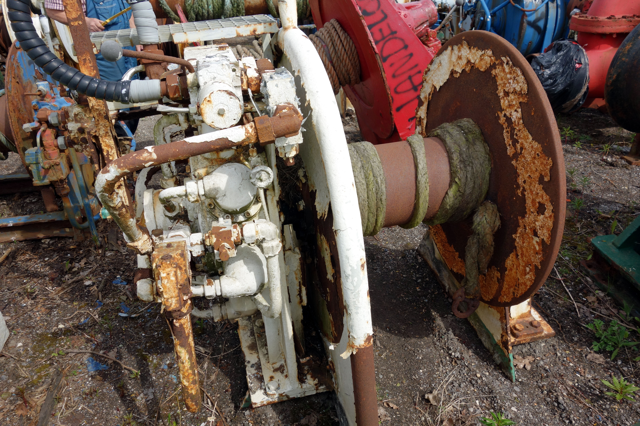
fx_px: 498
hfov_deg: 65.5
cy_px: 213
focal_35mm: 28
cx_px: 320
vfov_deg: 46.4
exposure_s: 1/320
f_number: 5.6
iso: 125
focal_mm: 10.4
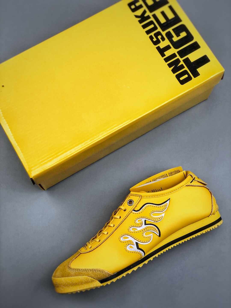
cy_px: 154
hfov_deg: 25.7
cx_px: 116
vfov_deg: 33.8
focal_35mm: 57
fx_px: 507
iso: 32
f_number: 2.8
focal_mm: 6.6
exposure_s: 1/100
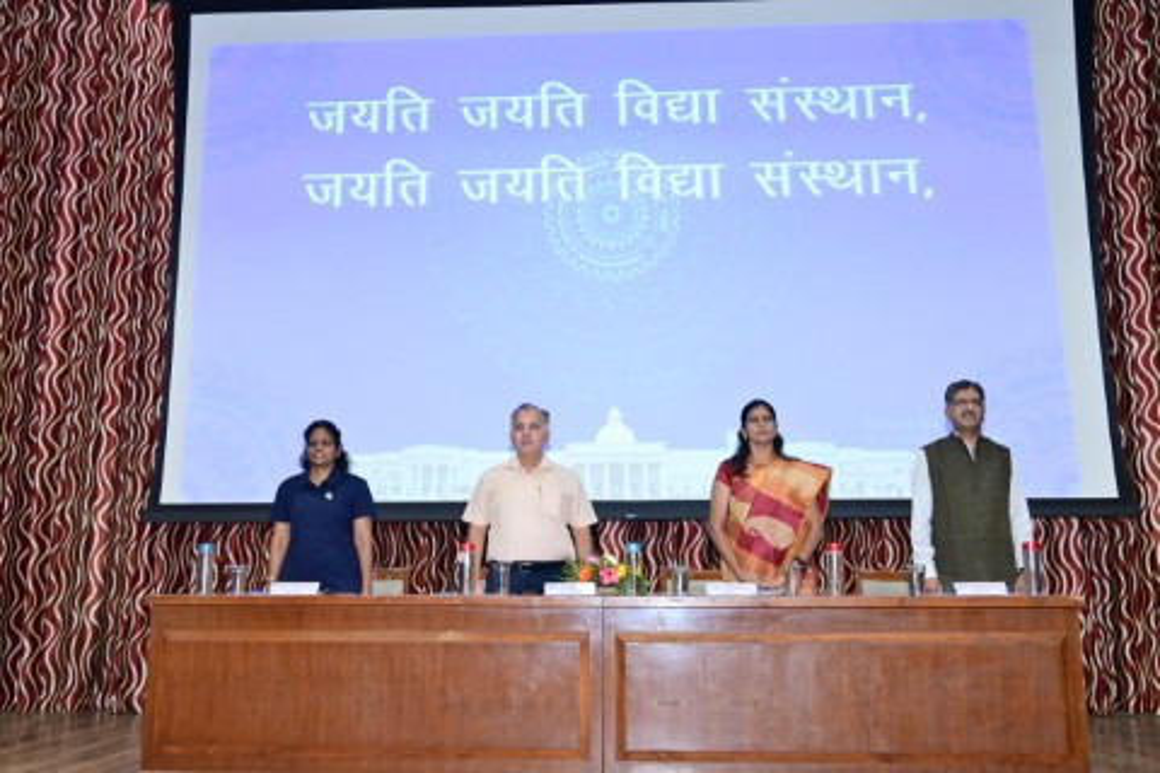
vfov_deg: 39.1
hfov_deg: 56.1
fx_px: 1087
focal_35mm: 34
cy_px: 386
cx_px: 580
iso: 2000
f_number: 5
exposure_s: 1/100
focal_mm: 22.5
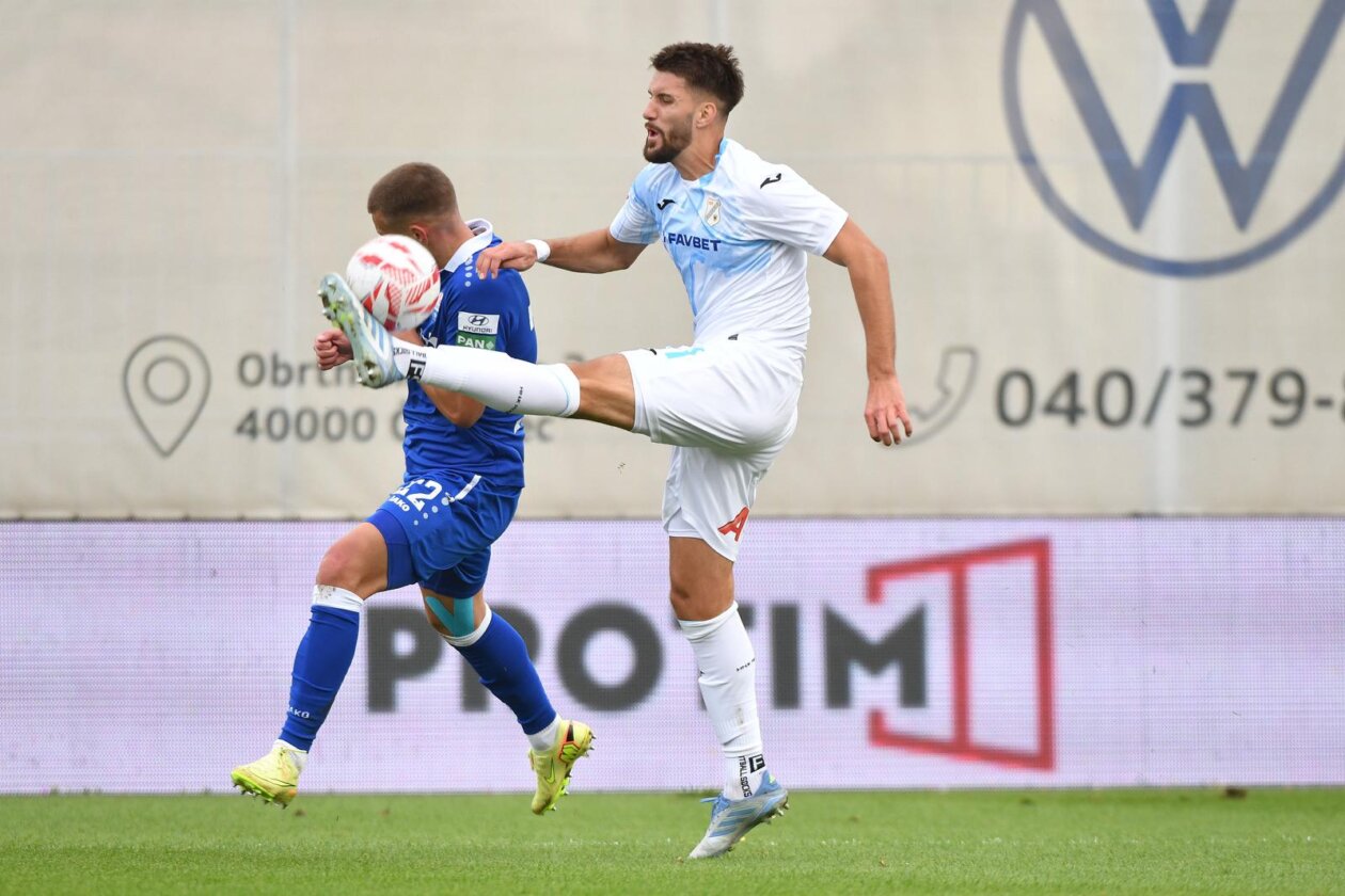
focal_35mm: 350
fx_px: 13075
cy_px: 448
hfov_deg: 5.9
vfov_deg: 3.9
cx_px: 672
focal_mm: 350
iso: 800
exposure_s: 1/1250
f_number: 4
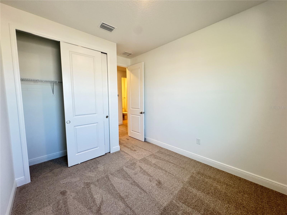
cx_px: 144
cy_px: 108
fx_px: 116
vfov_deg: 85.7
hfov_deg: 102.1
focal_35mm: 14
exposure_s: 1/120
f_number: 2.2
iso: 320
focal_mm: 2.22
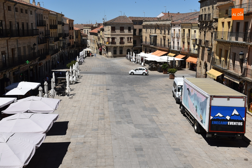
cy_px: 84
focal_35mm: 40
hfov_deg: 47.9
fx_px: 284
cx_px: 126
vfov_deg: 33.1
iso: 200
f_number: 11
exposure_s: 1/500
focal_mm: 27
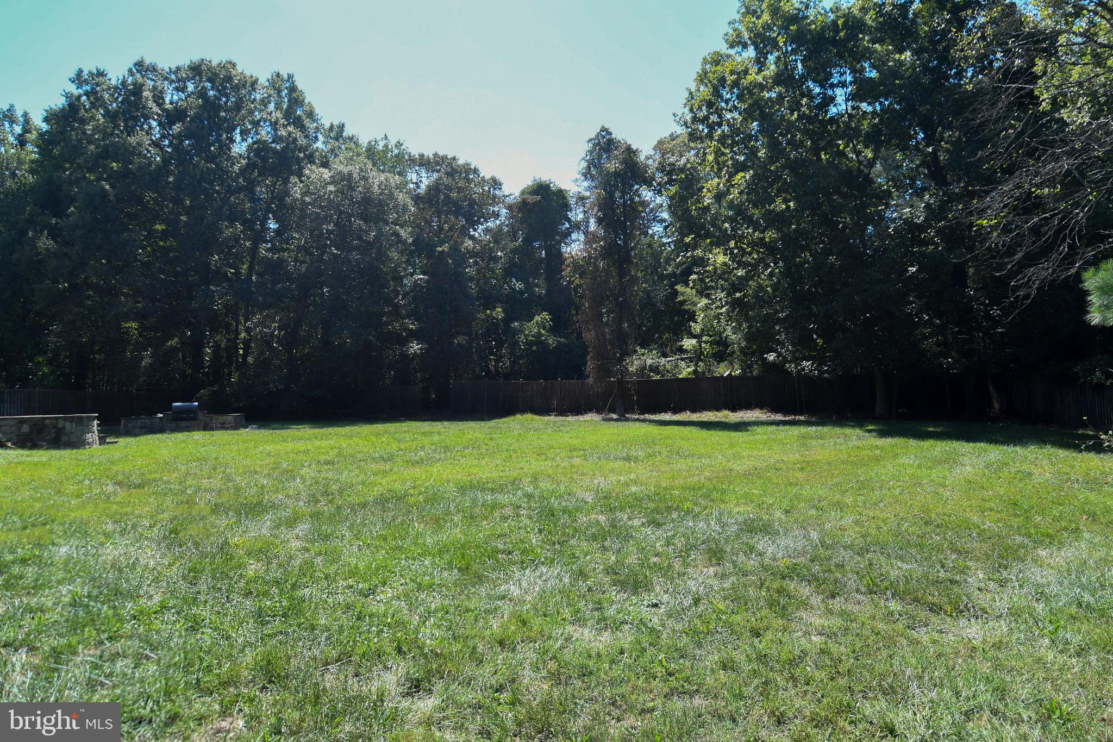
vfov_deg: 67.4
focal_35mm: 18
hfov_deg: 90.0
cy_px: 371
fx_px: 556
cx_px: 556
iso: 320
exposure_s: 1/500
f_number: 5.6
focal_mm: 12
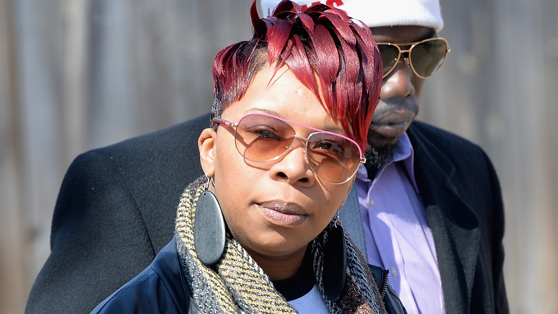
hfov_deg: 6.8
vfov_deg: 3.8
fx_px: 4720
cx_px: 205
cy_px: 183
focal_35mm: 319
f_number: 5.6
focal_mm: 200
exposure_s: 1/800
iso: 320
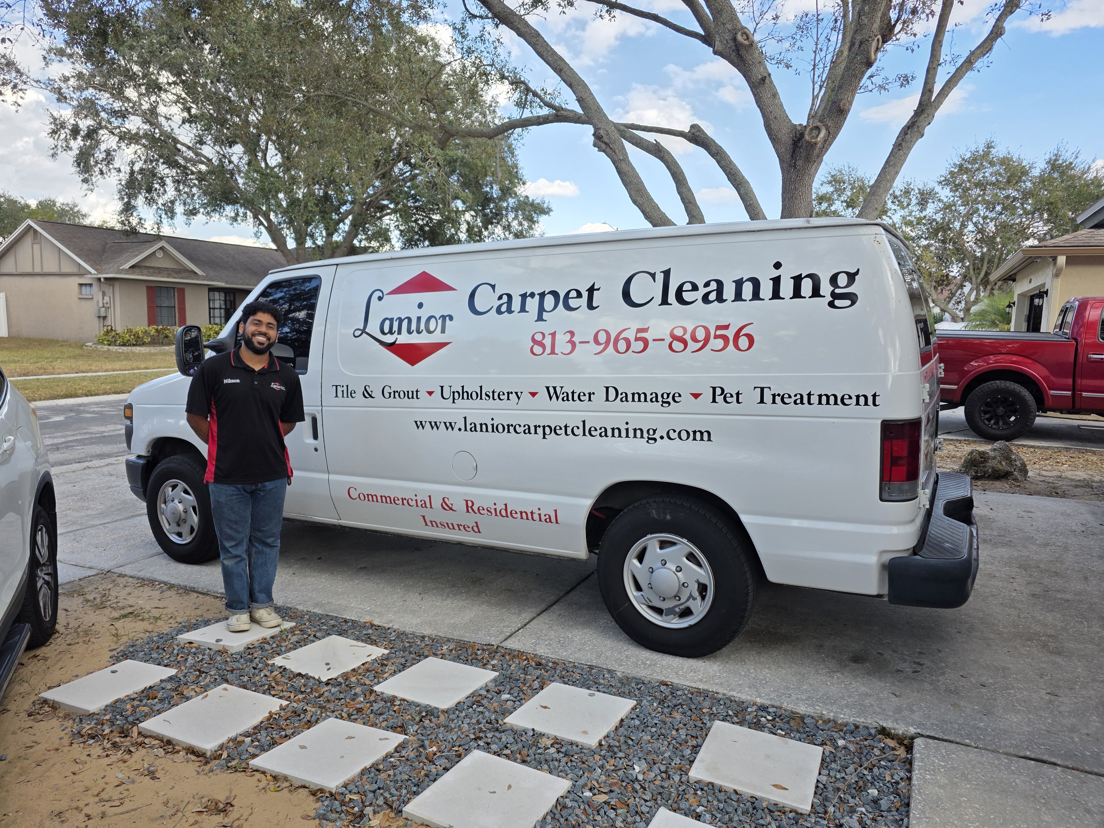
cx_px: 552
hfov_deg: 73.9
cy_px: 414
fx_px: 734
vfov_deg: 58.9
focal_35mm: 23
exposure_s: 1/2397
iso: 80
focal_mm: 6.3
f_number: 1.7
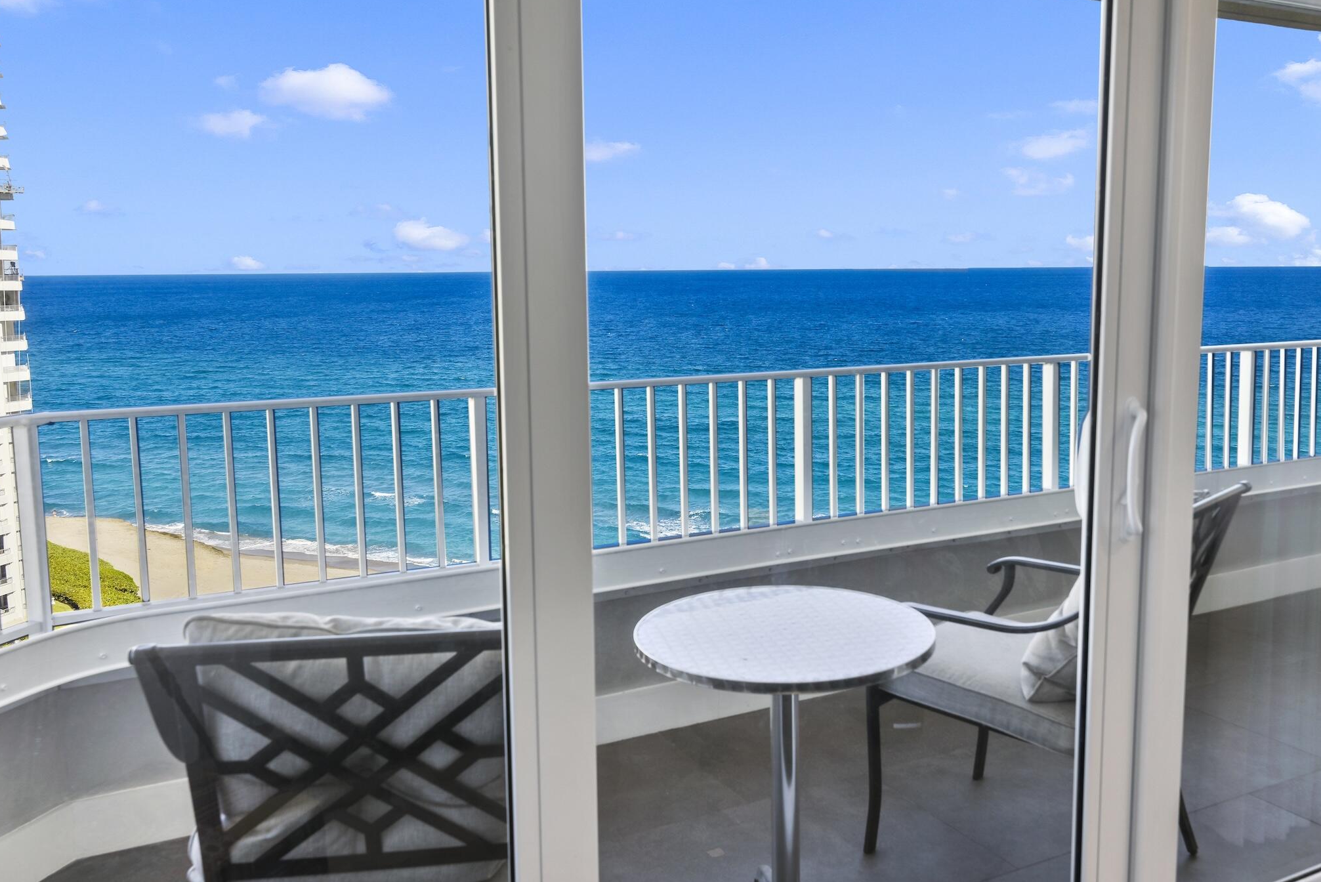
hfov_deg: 58.7
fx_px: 1175
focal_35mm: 32
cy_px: 401
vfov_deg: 41.1
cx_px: 695
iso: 200
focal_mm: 28
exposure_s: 1/30
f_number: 8
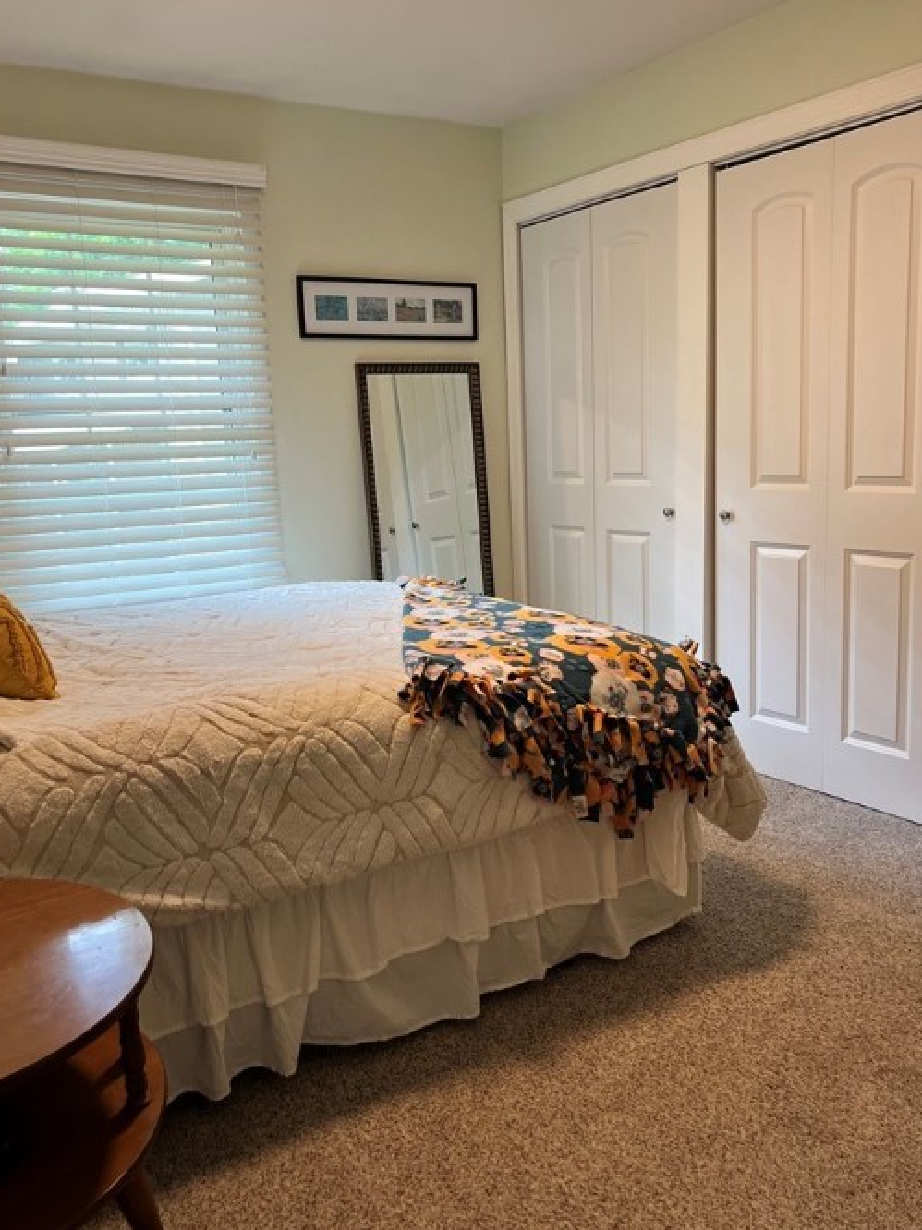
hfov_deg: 46.7
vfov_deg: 60.0
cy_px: 606
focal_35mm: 30
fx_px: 1066
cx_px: 421
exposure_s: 1/120
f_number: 1.5
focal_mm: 5.7
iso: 125
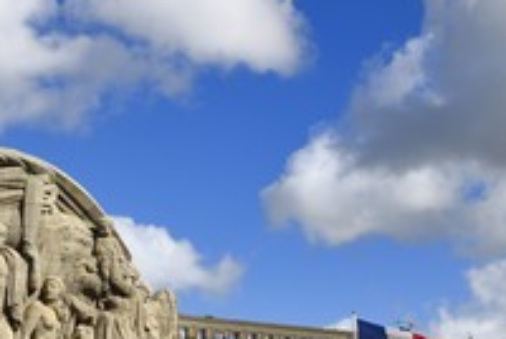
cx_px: -20
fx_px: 1239
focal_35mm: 88
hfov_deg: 22.1
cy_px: 301
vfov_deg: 15.4
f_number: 13
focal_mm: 42
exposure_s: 1/320
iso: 200
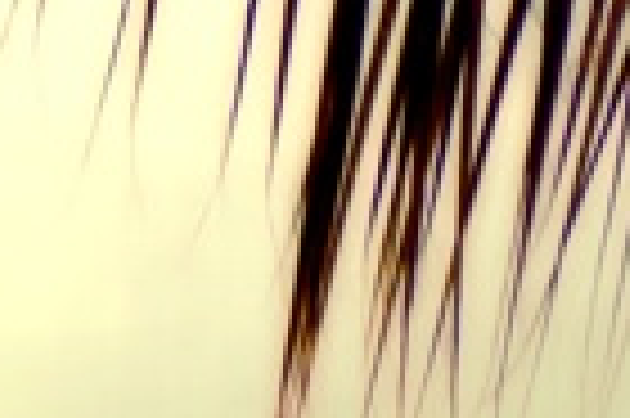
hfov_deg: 0.9
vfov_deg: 0.6
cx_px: -526
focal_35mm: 2200
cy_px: -490
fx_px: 38455
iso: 100
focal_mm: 200
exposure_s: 1/800
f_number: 8
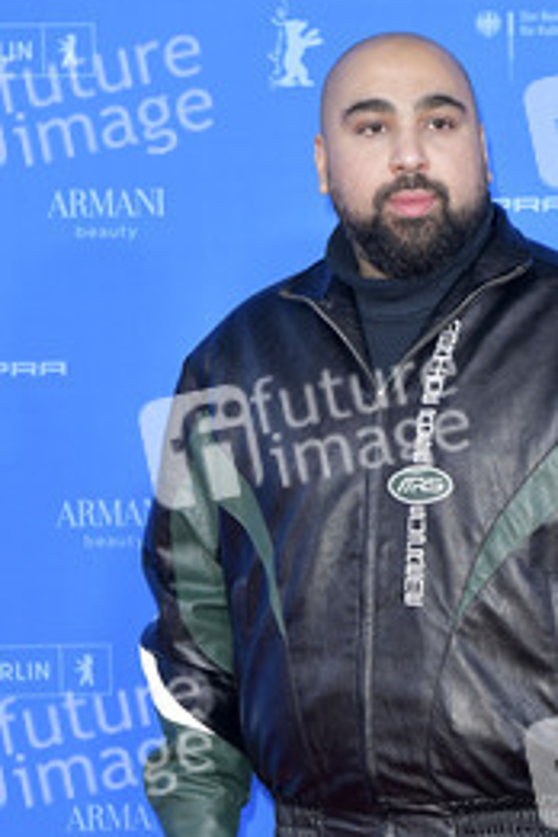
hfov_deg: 13.5
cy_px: 593
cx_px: 398
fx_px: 2348
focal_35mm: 101
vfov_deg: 20.1
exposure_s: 1/250
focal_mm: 66
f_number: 5.6
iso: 2000
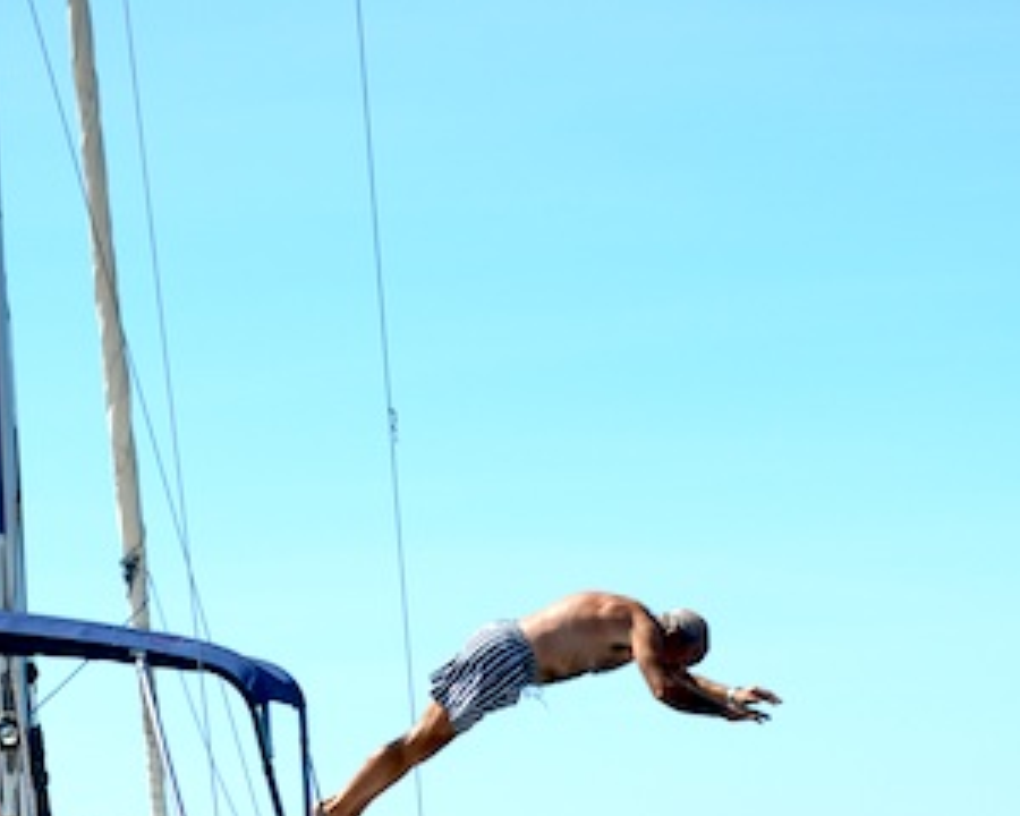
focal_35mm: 151
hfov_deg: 12.8
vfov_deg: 10.2
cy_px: 758
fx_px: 4558
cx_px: 449
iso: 500
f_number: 6.3
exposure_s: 1/1600
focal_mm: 46
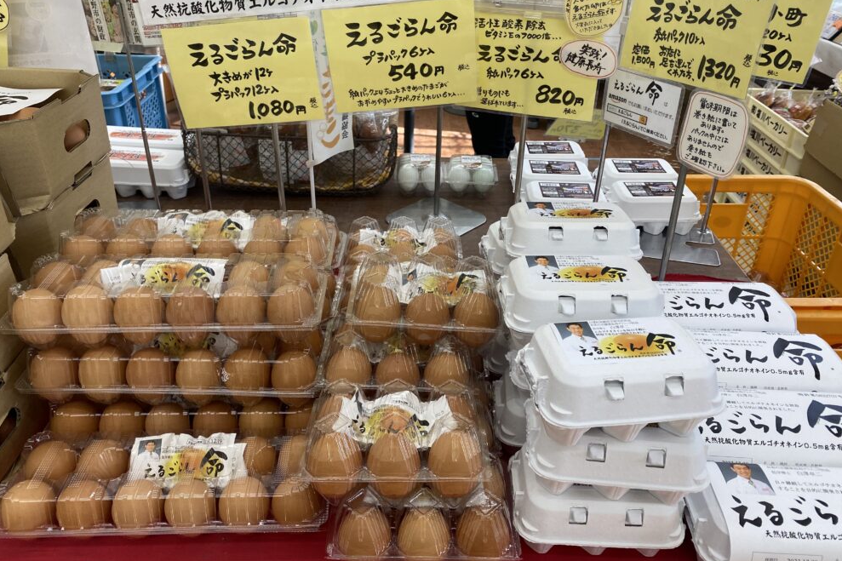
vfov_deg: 46.3
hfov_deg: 65.5
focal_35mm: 28
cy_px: 242
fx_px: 655
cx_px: 434
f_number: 1.8
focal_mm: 4.25
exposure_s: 1/120
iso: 80
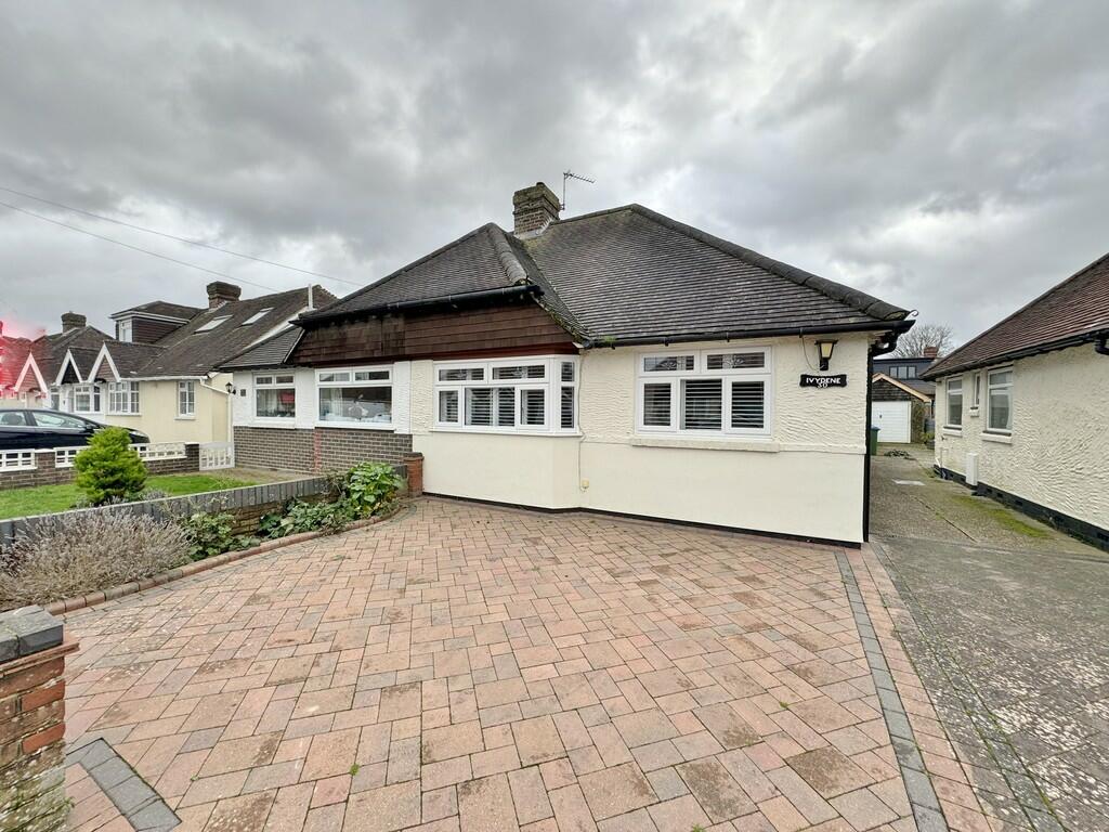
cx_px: 554
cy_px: 416
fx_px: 449
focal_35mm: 14
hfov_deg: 102.1
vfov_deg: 85.7
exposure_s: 1/219
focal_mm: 2.22
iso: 40
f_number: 2.2
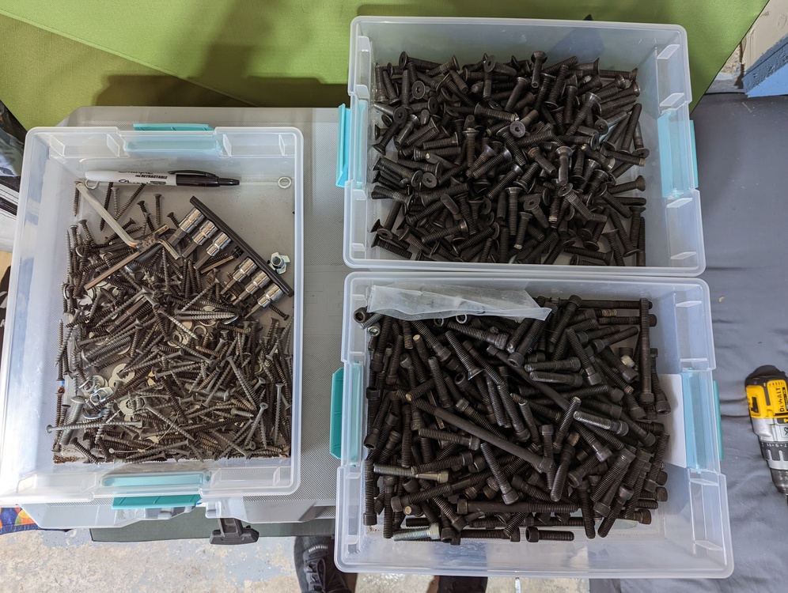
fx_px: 547
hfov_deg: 71.5
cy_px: 296
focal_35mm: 24
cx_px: 394
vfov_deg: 56.9
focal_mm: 6.81
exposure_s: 1/120
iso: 254
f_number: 1.85
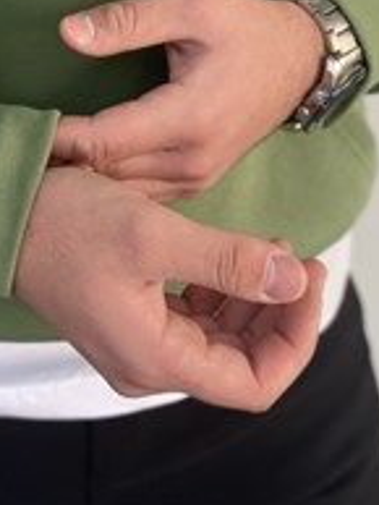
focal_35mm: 70
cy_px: -167
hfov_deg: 20.5
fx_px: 1021
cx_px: 24
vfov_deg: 24.0
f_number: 1.8
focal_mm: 4.25
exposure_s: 1/121
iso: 40
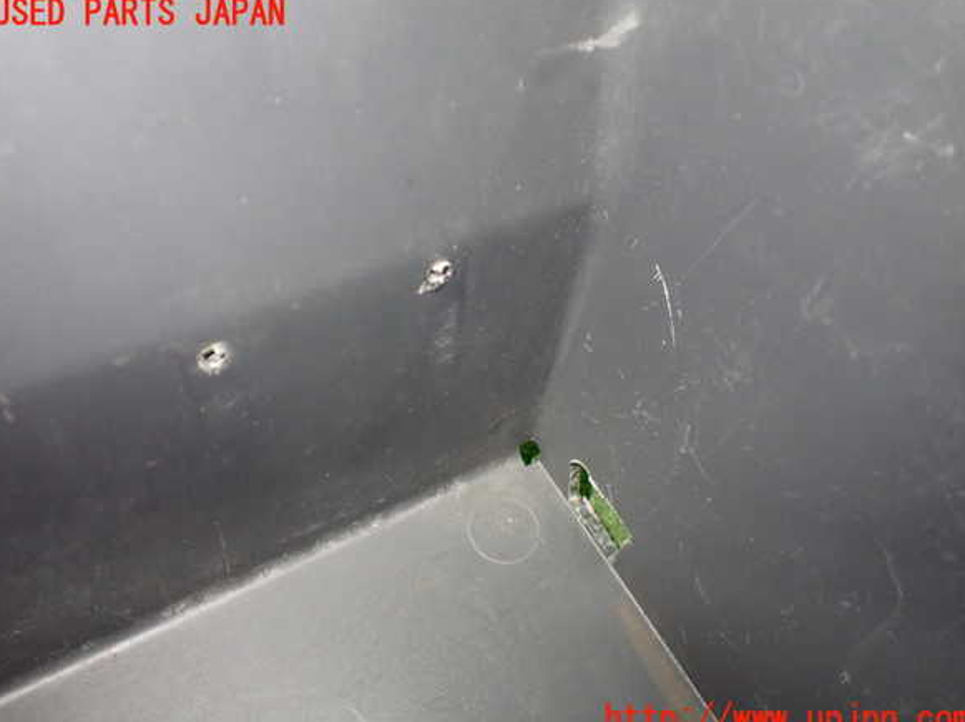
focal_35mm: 31
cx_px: 482
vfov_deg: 45.4
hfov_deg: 58.4
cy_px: 367
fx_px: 864
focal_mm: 5.4
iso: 800
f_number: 2.3
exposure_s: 1/60
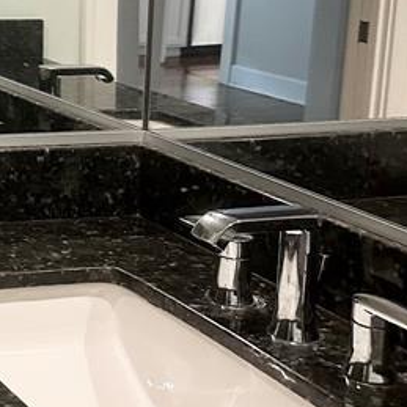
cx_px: -278
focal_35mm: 84
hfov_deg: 17.5
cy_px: -6
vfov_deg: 20.0
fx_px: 1117
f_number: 1.78
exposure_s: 1/60
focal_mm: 6.86
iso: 320
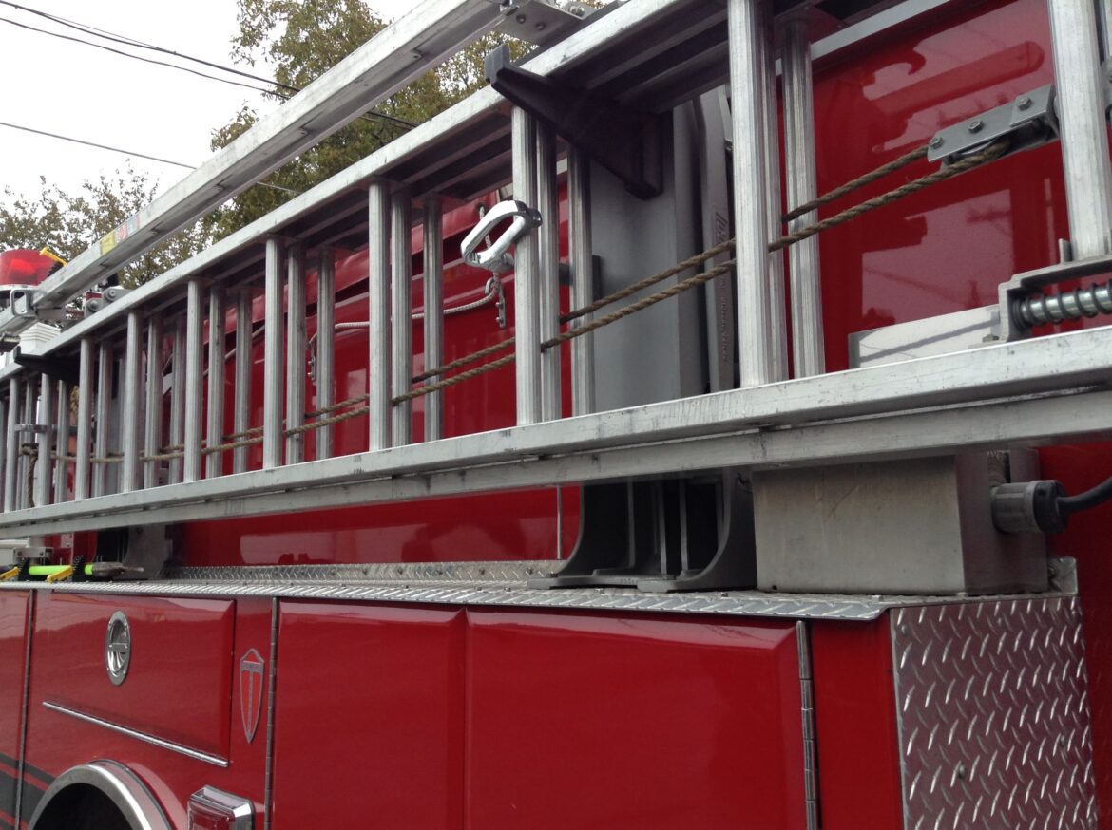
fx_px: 1059
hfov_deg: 55.4
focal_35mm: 33
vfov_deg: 42.8
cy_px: 415
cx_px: 556
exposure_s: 1/120
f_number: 2.4
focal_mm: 3.3
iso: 32
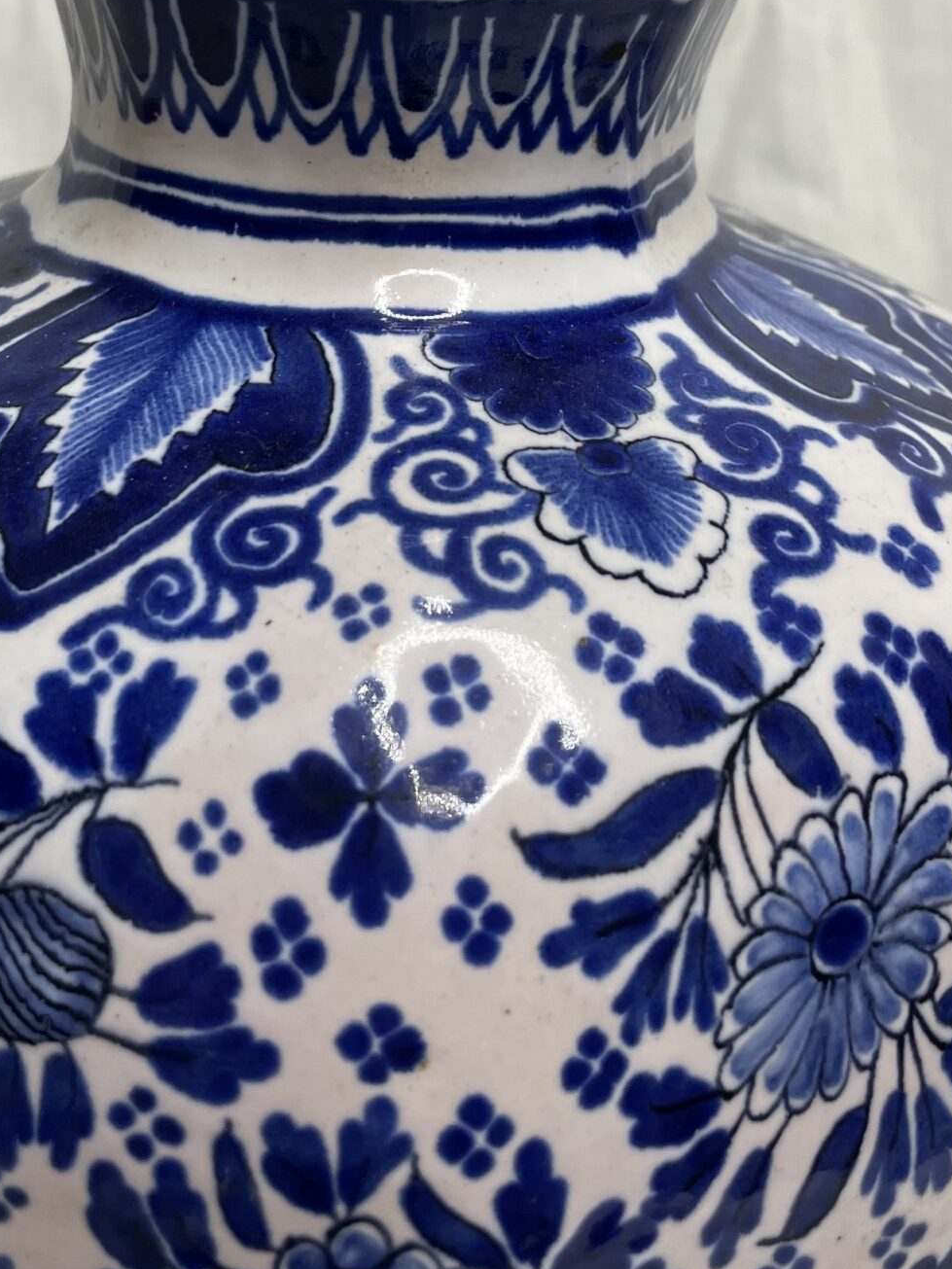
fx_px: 1870
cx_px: 399
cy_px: 127
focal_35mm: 51
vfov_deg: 35.3
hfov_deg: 28.5
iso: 50
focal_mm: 4.2
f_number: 1.6
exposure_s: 1/359
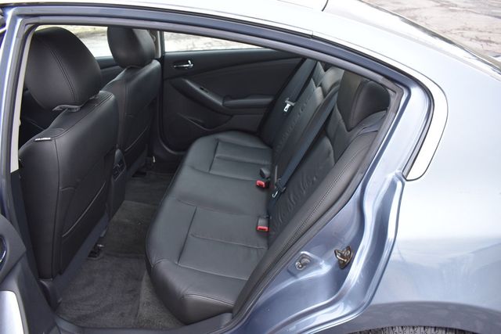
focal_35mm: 27
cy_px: 167
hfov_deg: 67.4
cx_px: 250
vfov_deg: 48.0
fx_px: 376
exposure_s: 1/250
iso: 400
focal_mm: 18
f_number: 5
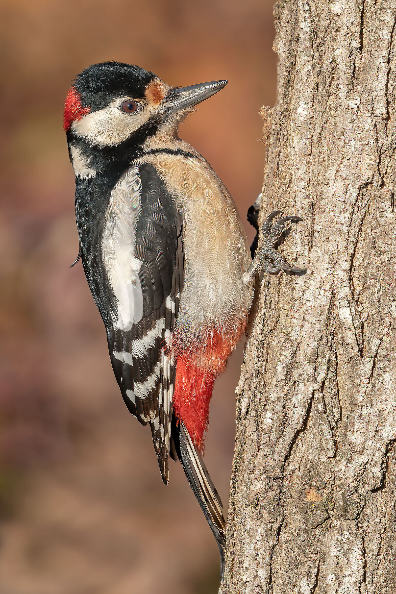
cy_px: 297
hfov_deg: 3.1
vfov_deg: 4.7
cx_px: 198
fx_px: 7276
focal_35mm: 441
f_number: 9
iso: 250
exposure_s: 1/640
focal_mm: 441
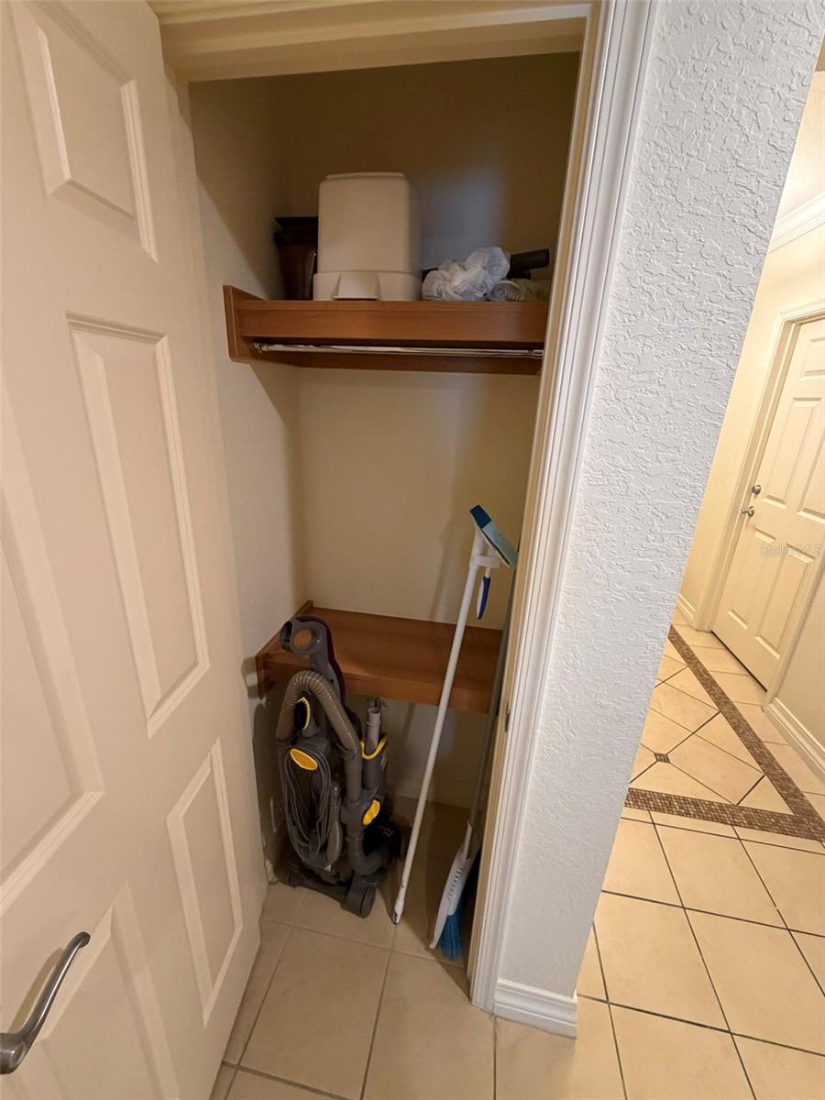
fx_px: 445
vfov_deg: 102.1
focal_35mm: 14
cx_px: 412
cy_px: 550
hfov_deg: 85.7
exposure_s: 1/60
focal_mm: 2.22
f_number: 2.2
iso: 500
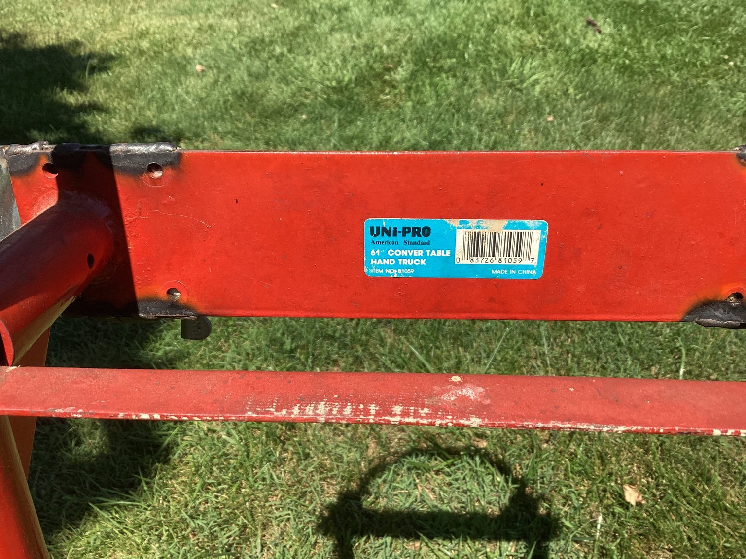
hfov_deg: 58.3
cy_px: 280
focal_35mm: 31
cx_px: 373
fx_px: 668
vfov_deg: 45.4
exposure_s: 1/916
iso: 25
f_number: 2.4
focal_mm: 3.3
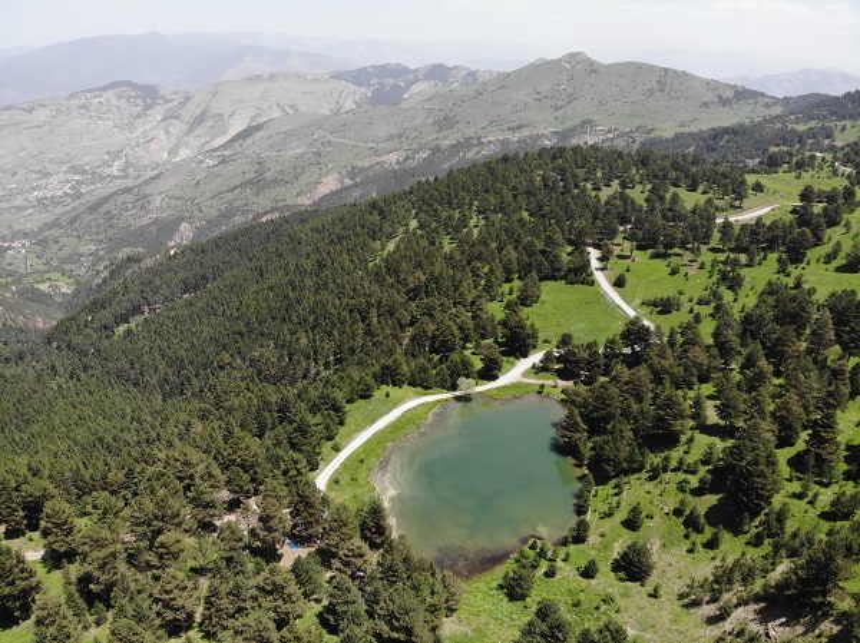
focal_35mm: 24
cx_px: 430
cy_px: 322
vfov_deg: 56.7
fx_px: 596
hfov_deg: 71.6
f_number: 2.8
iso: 100
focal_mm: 4.5
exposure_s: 1/599
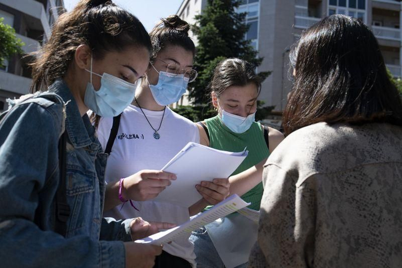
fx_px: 391
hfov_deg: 54.4
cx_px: 201
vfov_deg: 37.8
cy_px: 134
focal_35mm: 35
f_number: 5.6
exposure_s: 1/1000
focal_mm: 35
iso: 320
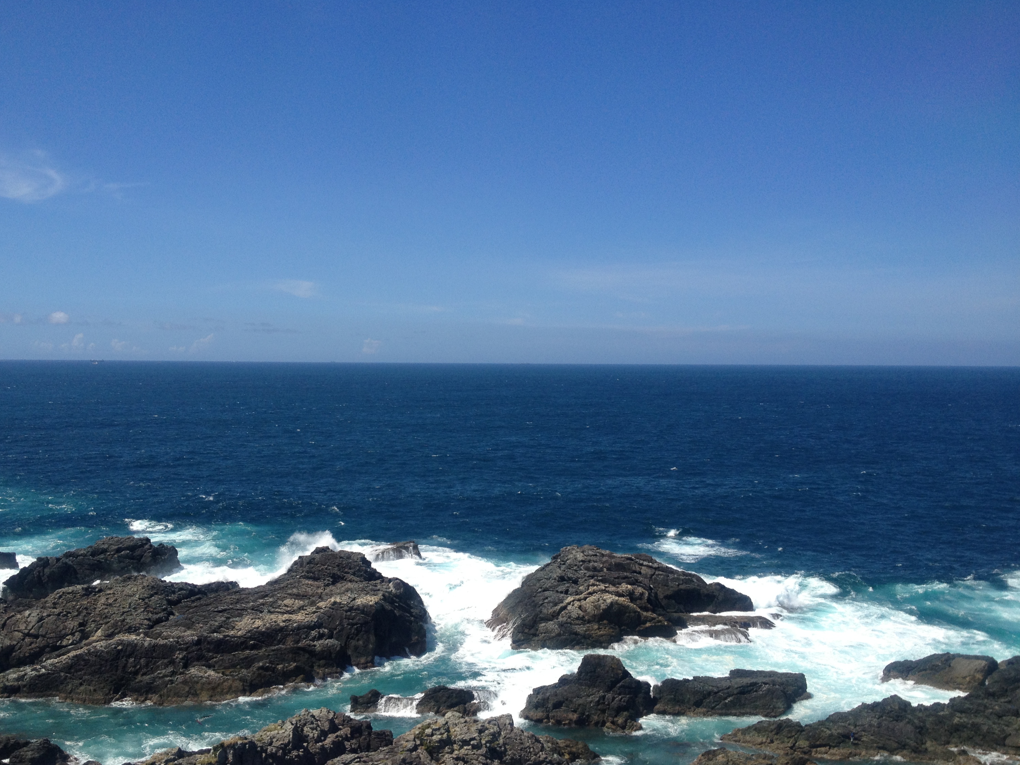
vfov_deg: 37.7
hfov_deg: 48.9
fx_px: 1120
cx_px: 468
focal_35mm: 38
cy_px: 405
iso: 50
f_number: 2.4
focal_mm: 4.28
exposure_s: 1/1972
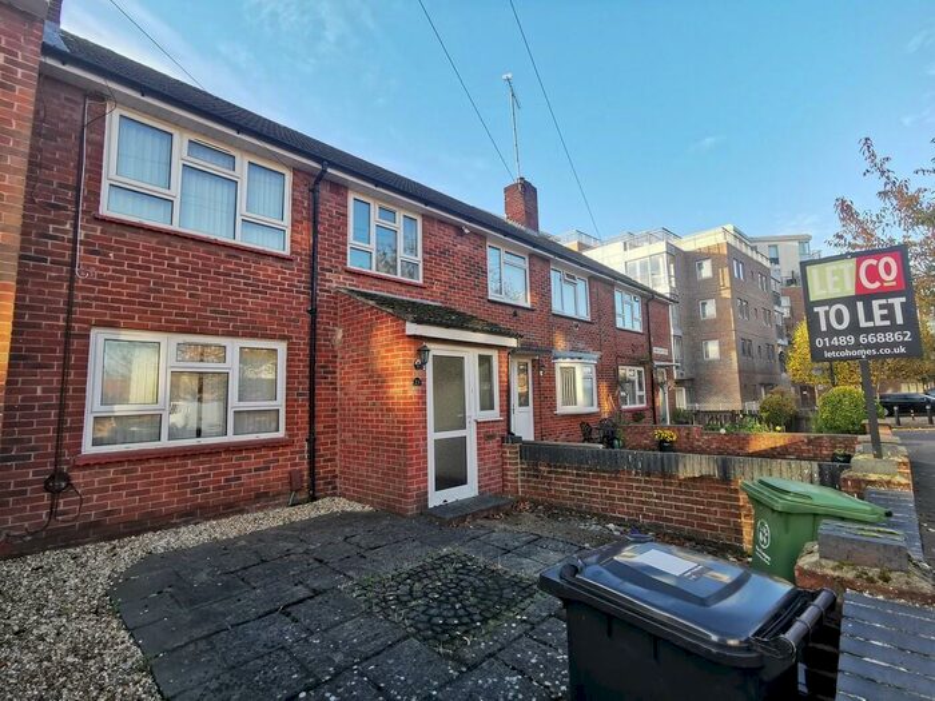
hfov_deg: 91.0
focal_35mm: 17
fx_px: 459
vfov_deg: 74.7
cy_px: 350
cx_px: 468
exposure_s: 1/310
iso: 50
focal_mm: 2.26
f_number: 2.2
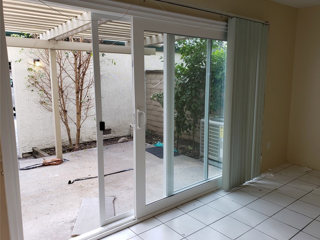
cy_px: 119
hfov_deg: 63.4
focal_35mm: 28
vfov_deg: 49.7
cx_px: 172
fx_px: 259
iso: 64
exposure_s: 1/120
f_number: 2.4
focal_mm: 4.3
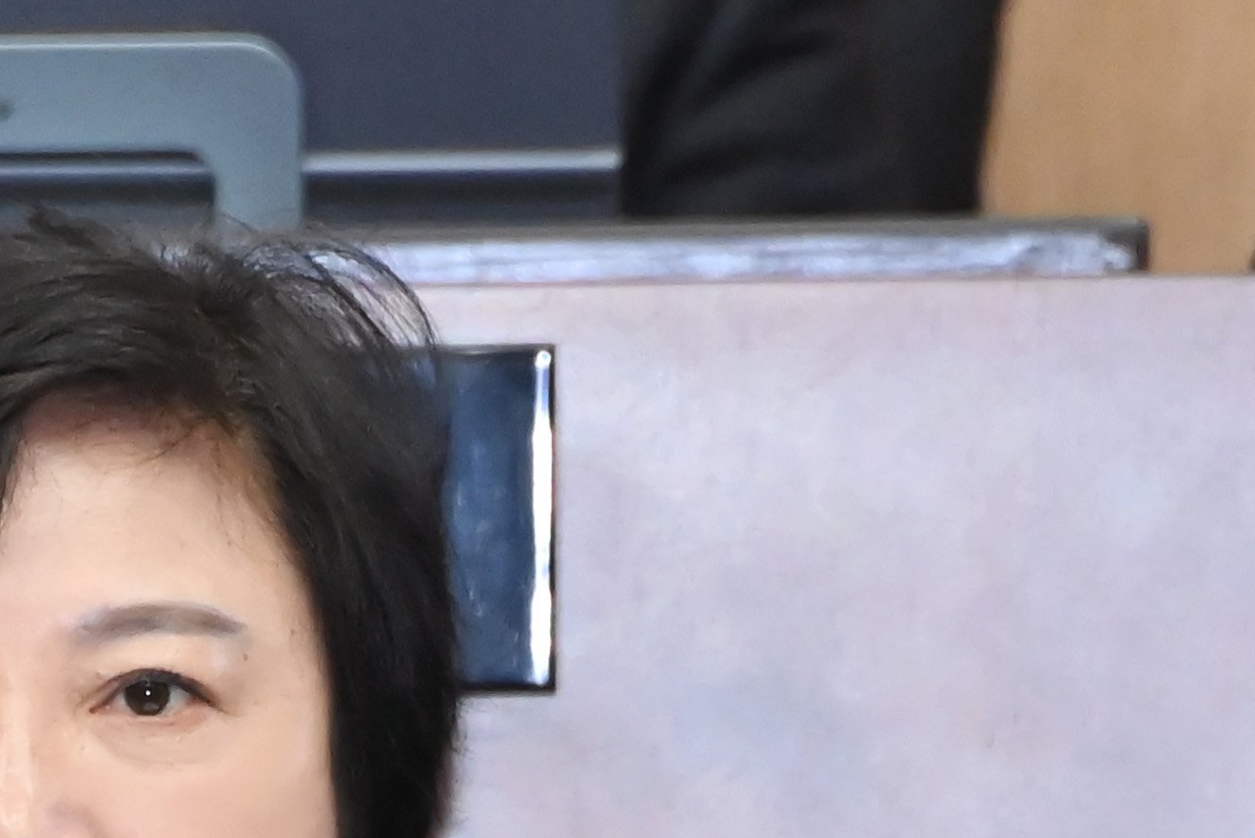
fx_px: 44141
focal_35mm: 1266
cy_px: 1330
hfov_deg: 1.6
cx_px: -54
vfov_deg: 1.1
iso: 8000
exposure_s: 1/200
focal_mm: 300
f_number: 7.1
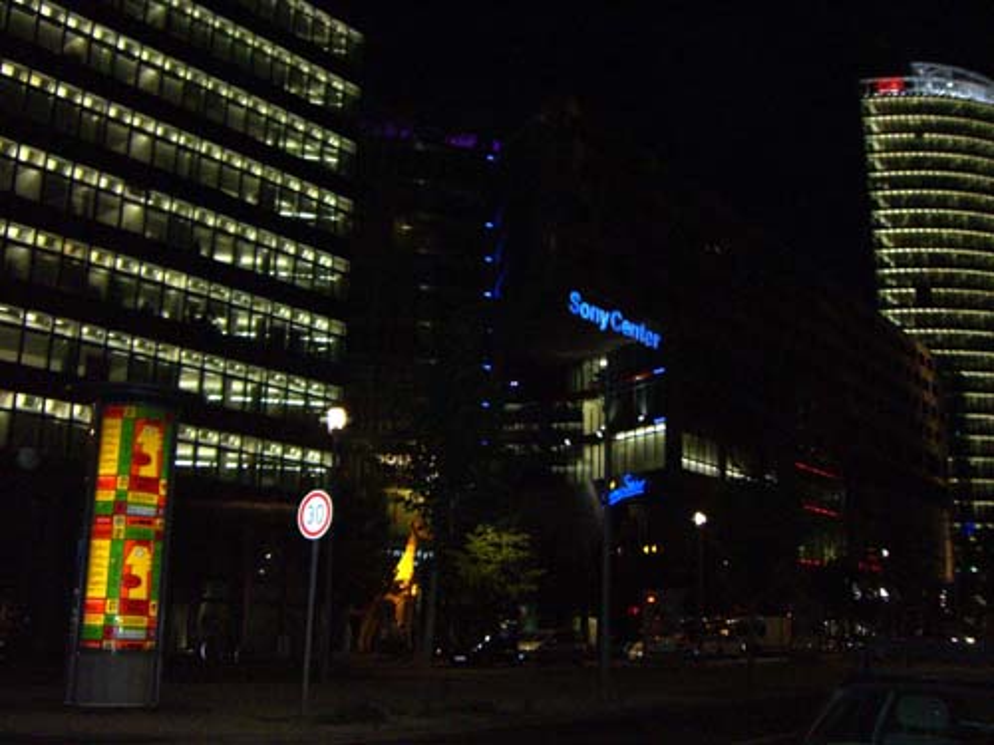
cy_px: 372
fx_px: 1091
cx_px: 497
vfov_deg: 37.7
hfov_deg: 49.0
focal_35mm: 38
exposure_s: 1/60
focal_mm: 6.2
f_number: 2.7
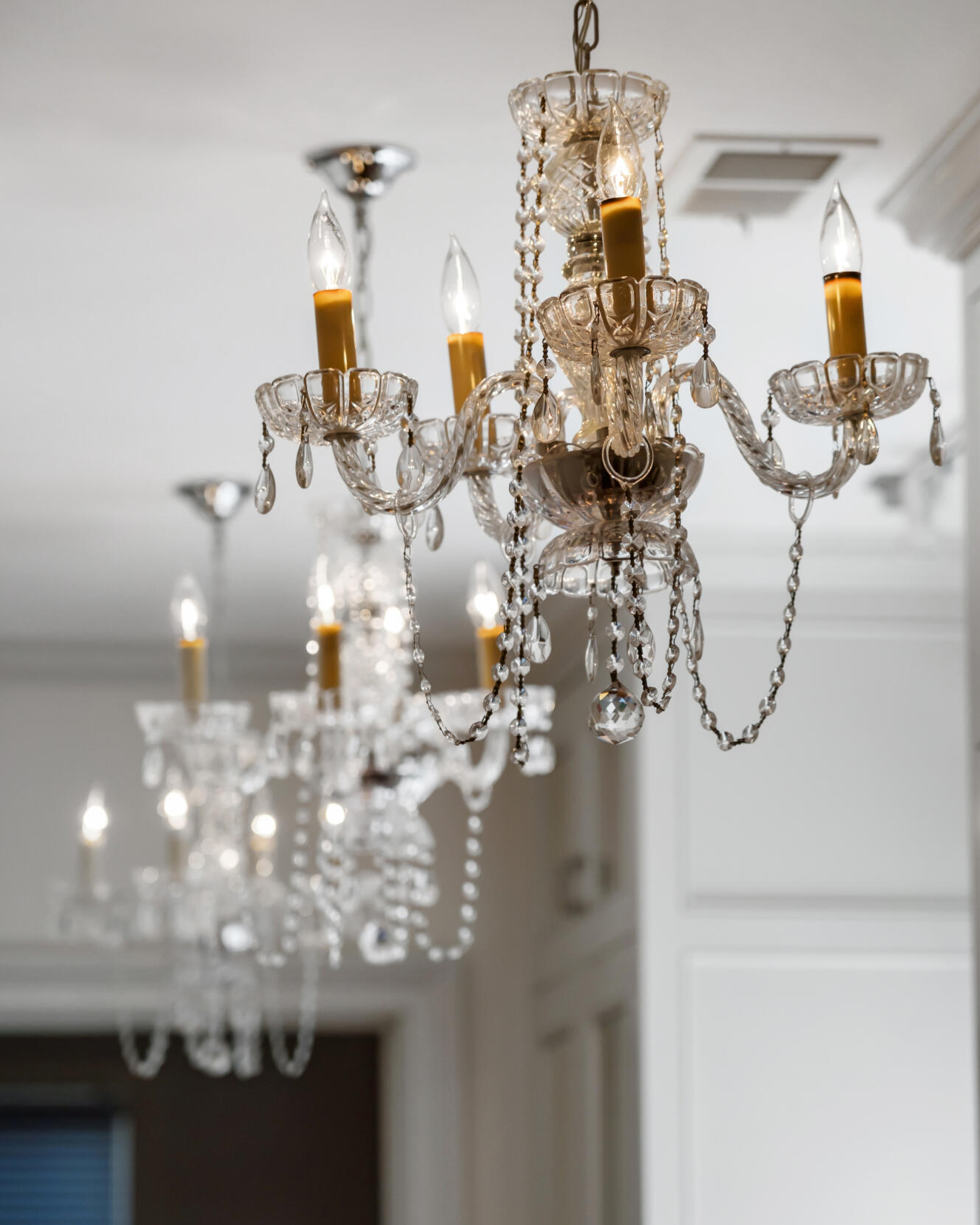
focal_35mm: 119
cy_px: 630
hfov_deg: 13.0
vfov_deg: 16.2
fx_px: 4314
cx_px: 492
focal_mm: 105
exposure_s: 1/1000
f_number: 4
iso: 800
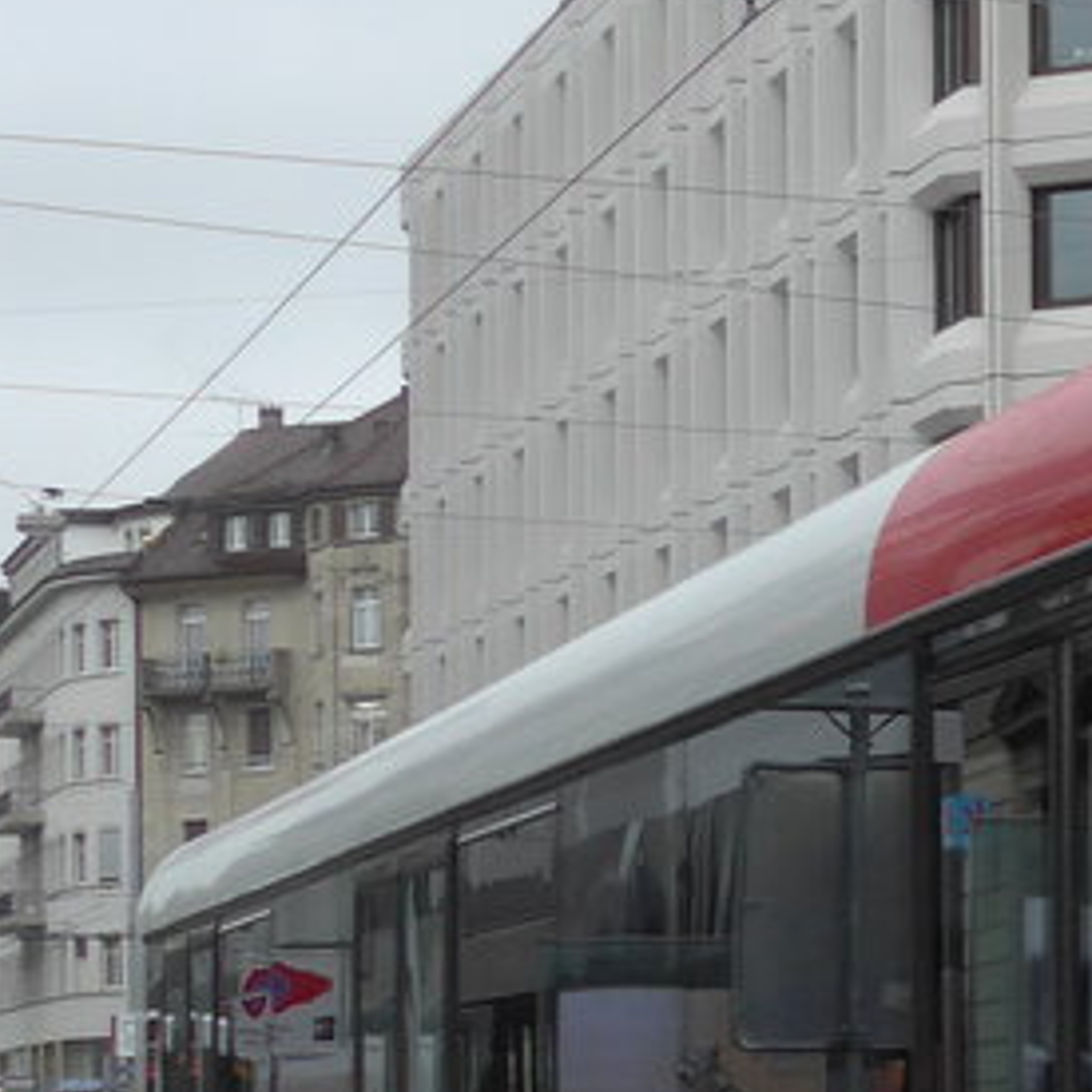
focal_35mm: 112
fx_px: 3997
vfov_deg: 15.4
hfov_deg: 14.1
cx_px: 1827
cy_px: 937
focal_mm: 6
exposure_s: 1/250
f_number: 2.5
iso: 160
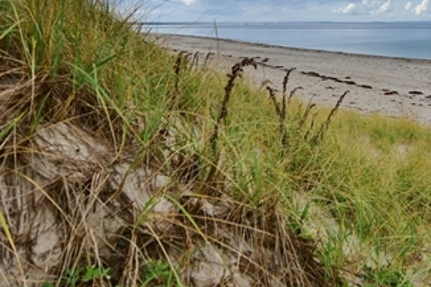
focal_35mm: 44
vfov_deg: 29.1
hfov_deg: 42.6
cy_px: 20
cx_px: 341
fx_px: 526
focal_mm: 14
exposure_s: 1/125
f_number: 5
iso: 64
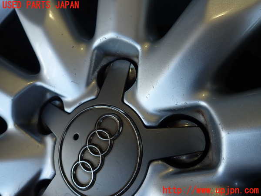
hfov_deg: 69.4
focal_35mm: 25
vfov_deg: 54.9
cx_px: 130
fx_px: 188
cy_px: 98
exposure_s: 1/200
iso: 100
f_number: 2.8
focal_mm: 4.5
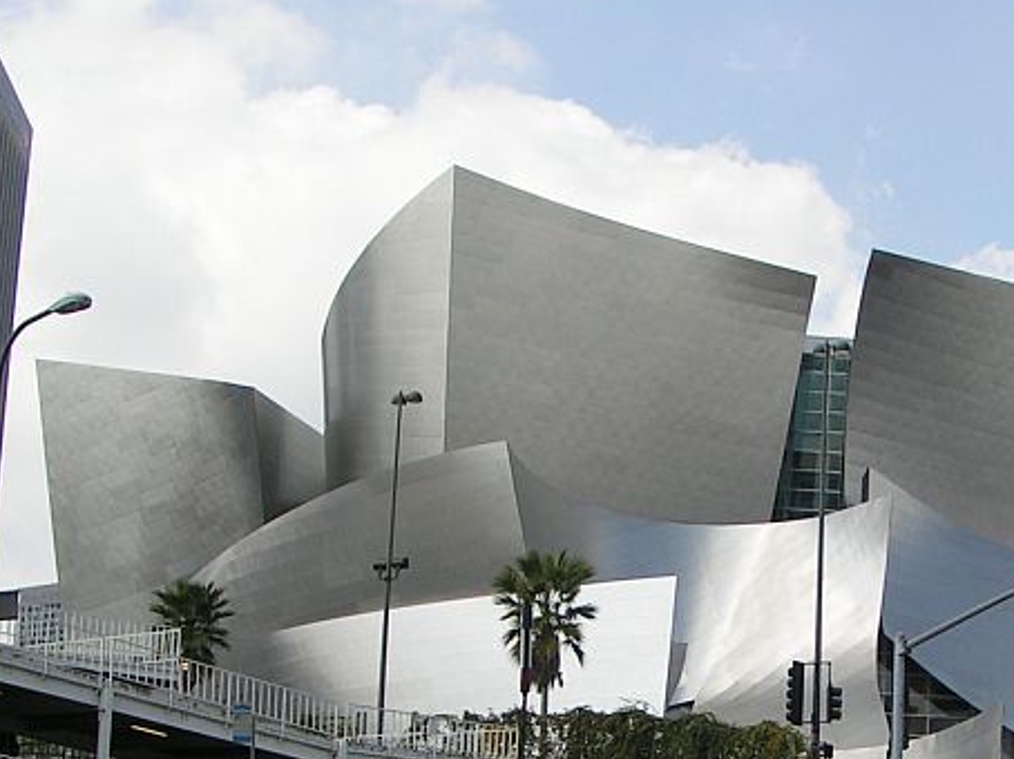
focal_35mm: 67
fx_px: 1962
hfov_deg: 28.7
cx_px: 724
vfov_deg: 21.5
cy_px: 661
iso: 50
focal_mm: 5.8
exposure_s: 1/500
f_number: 5.6
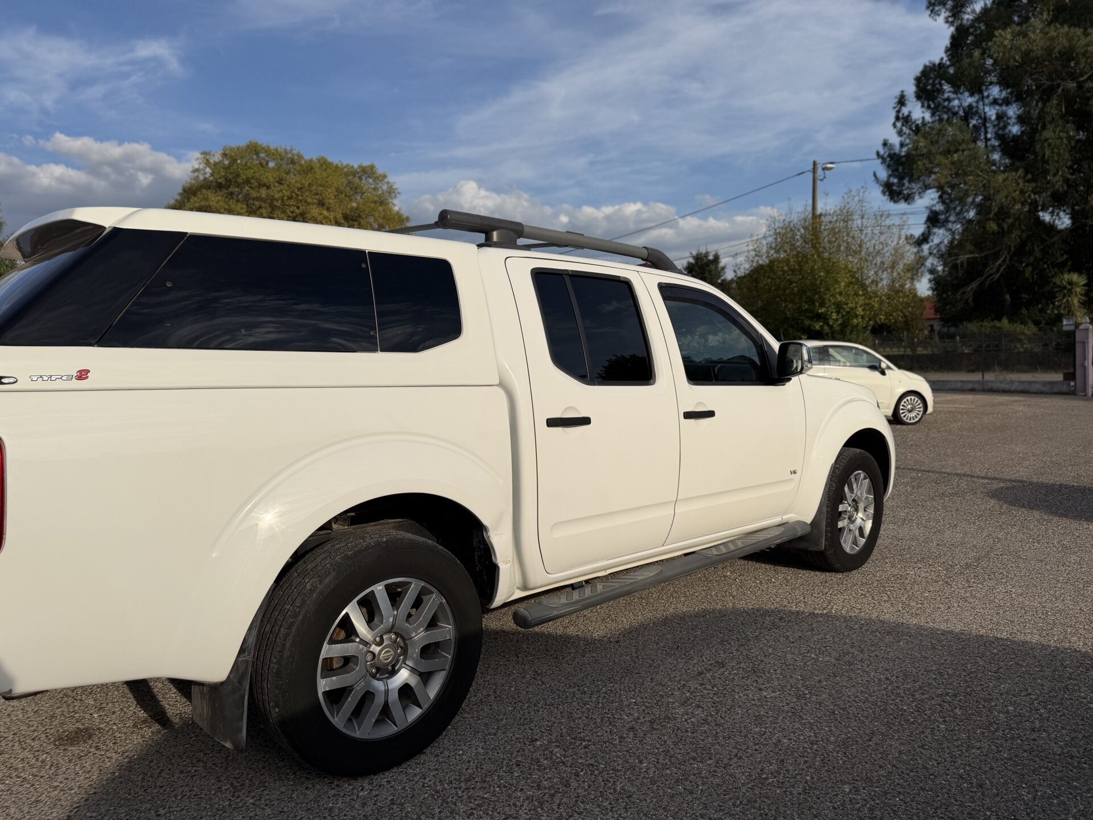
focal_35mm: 24
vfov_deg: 56.8
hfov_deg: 71.6
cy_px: 410
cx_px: 546
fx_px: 758
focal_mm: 6.76
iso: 80
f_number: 1.78
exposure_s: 1/9091
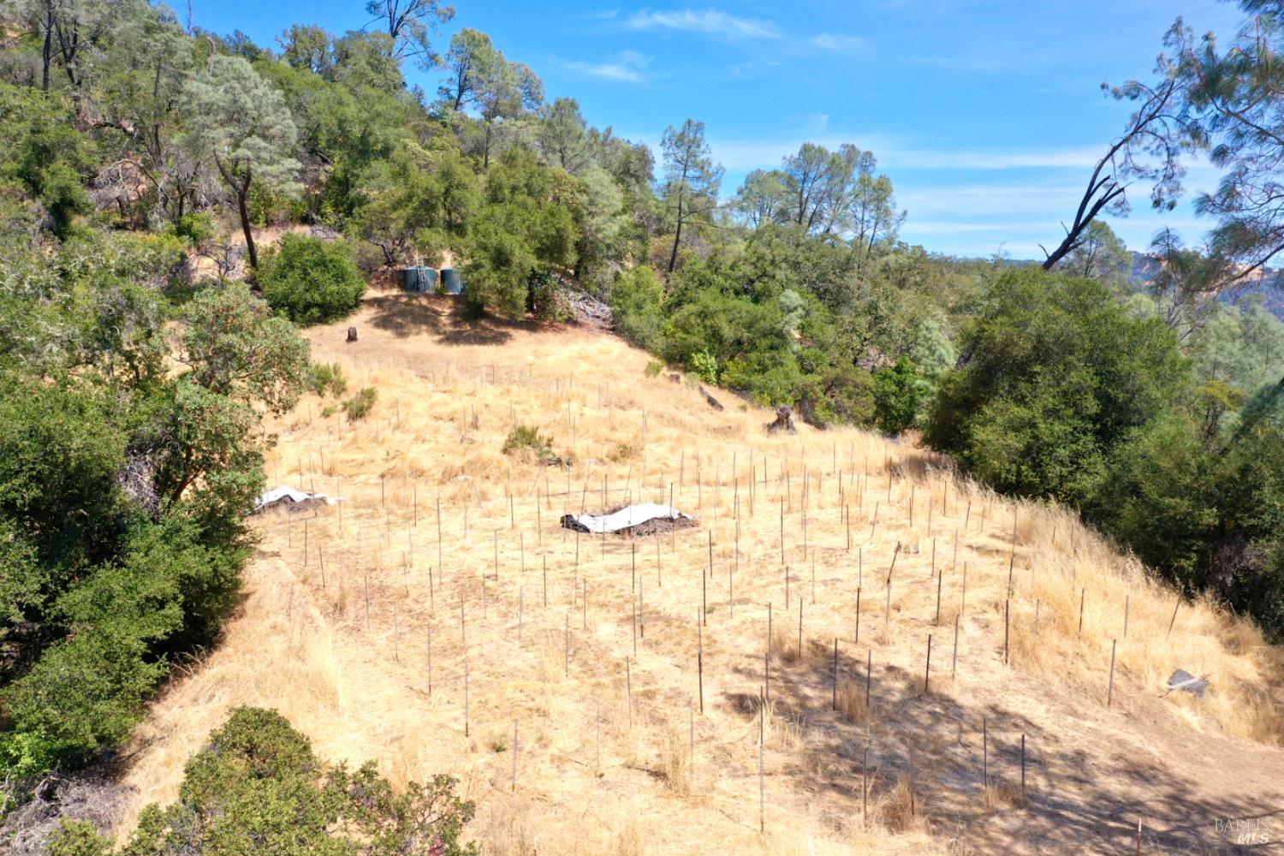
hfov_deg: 65.5
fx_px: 999
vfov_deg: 46.4
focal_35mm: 28
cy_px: 428
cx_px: 642
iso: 100
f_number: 6.3
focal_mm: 10.26
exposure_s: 1/240
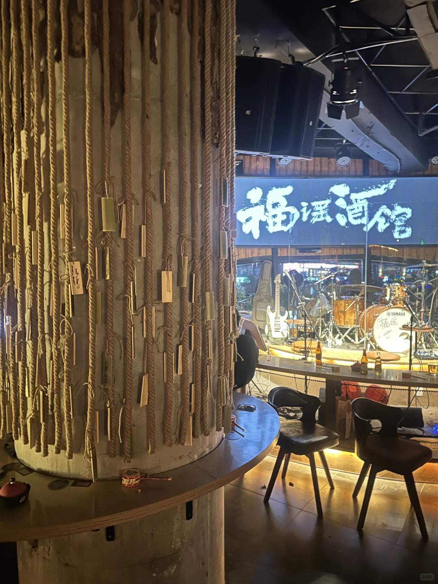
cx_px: 219
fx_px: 405
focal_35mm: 24
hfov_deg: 56.8
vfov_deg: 71.6
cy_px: 292
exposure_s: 1/17
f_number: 1.78
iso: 2000
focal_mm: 6.86
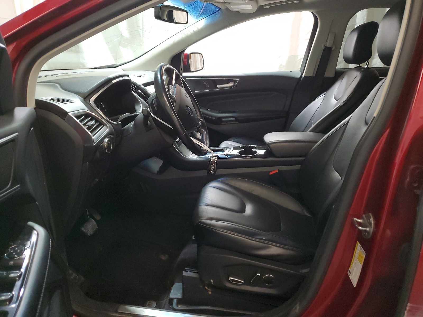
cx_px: 212
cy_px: 158
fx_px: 318
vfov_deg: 53.1
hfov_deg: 67.3
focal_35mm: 26
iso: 305
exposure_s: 1/60.2
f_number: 1.5
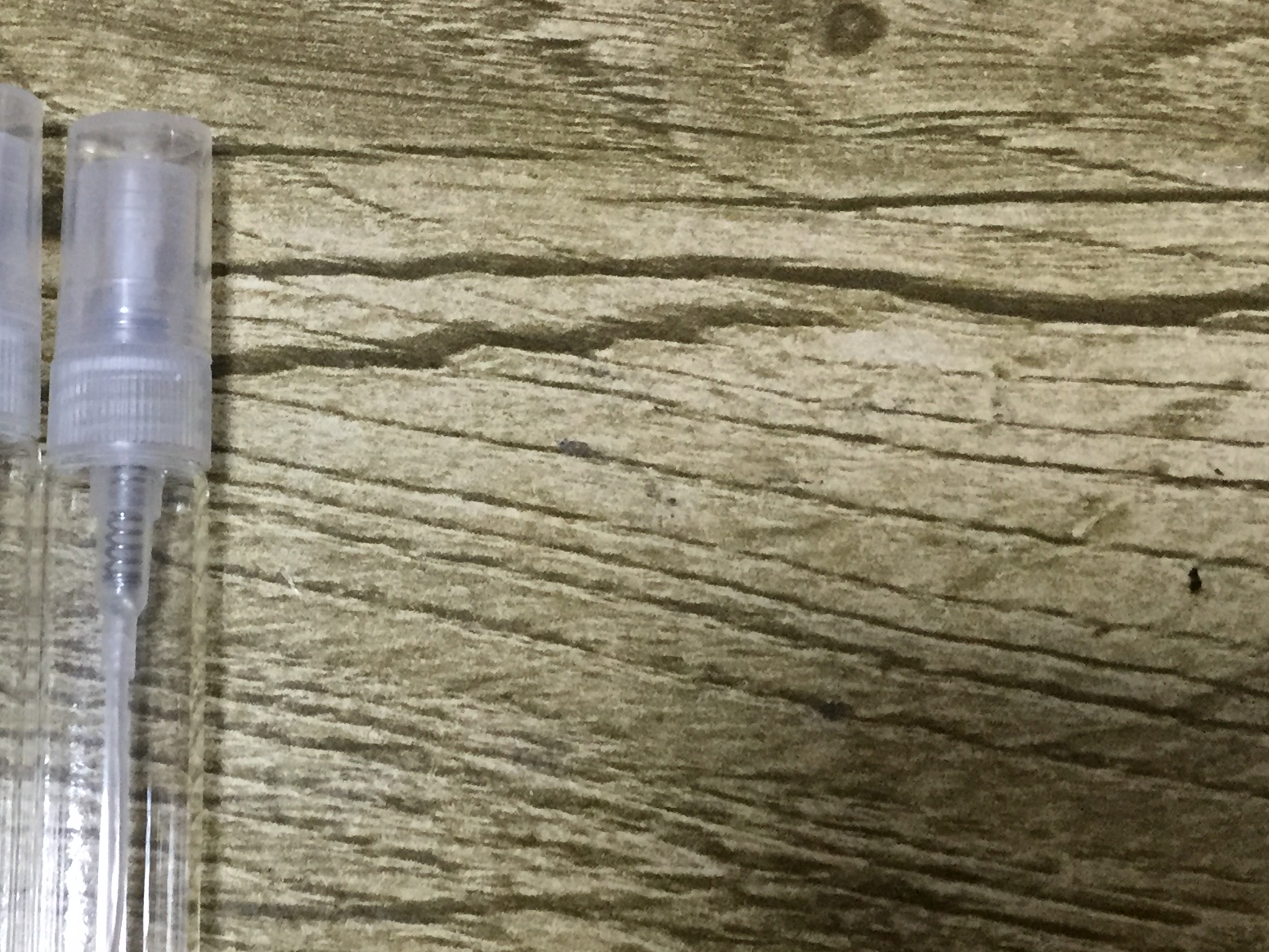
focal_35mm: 61
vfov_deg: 24.0
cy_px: 492
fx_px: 2236
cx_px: -8
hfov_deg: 29.5
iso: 250
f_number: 2.2
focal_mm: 4.15
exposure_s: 1/25
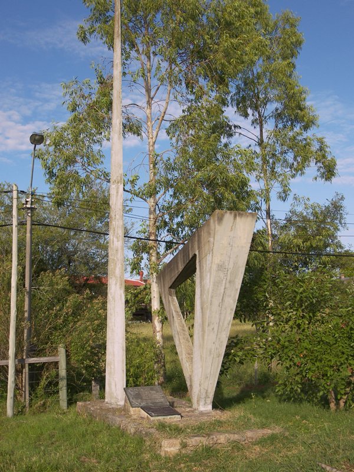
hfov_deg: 29.7
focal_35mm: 49
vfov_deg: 38.9
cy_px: 236
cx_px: 177
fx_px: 668
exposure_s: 1/640
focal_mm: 10.4
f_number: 3.6
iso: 50
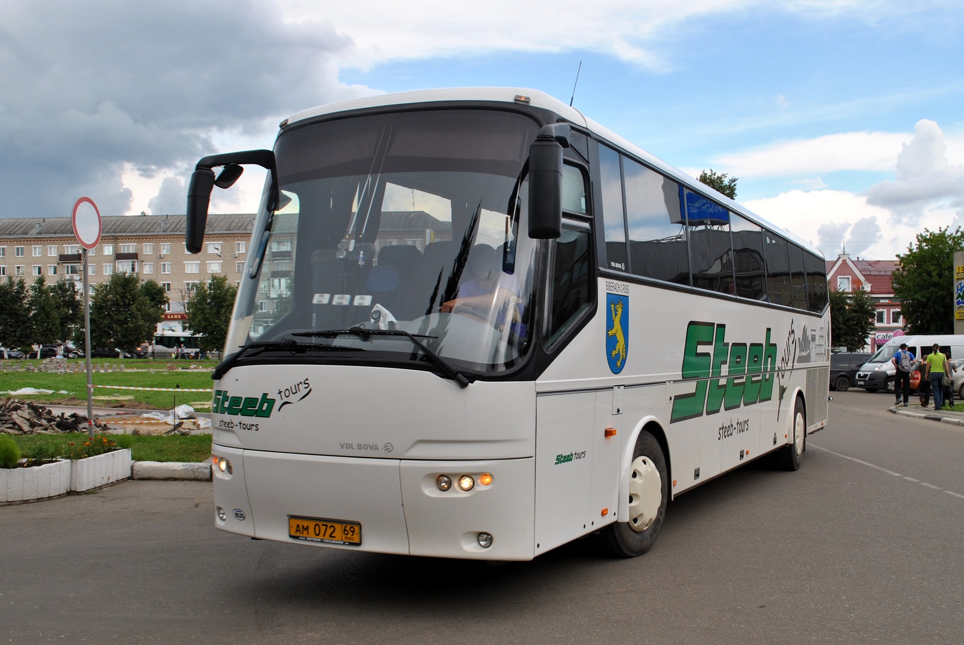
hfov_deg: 61.9
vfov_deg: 43.7
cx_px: 482
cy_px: 322
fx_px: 804
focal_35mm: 30
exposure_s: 1/160
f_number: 6.3
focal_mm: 20
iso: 100
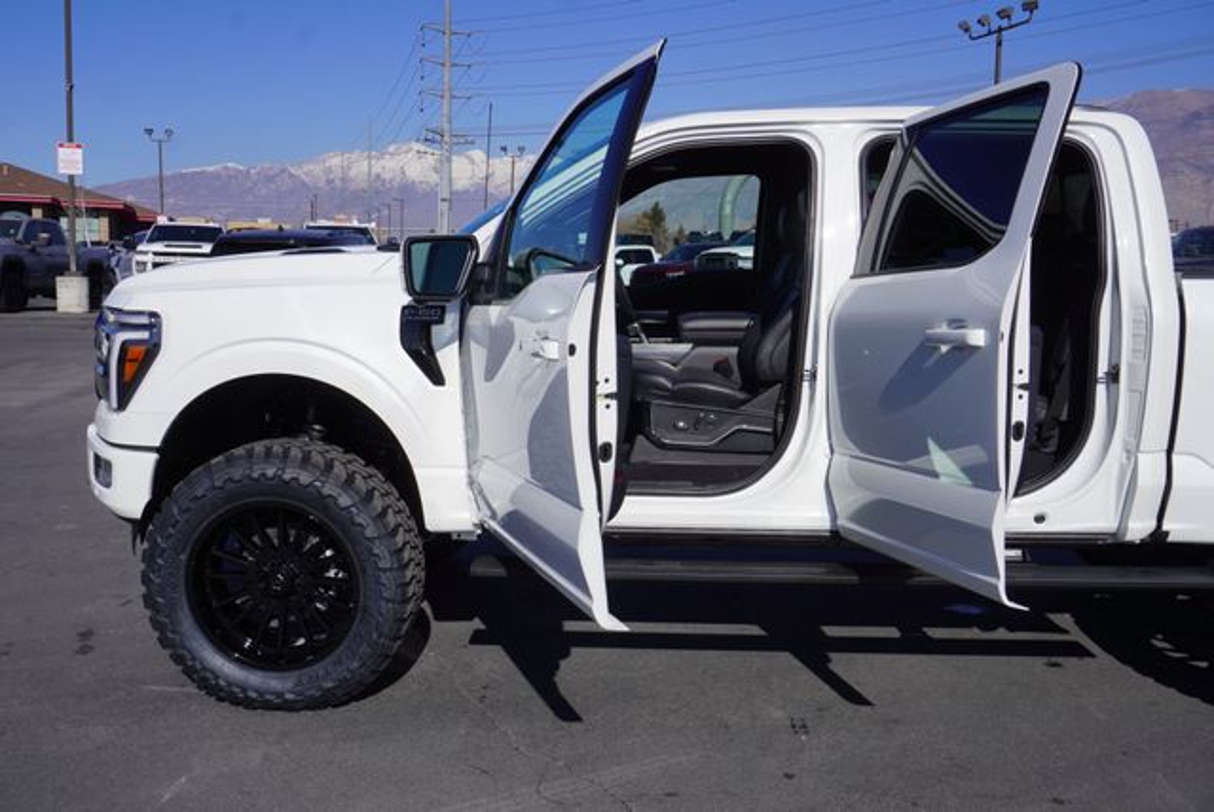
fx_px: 1164
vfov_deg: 38.4
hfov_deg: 55.1
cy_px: 406
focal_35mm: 34
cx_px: 607
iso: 100
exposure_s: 1/320
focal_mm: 23
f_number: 10
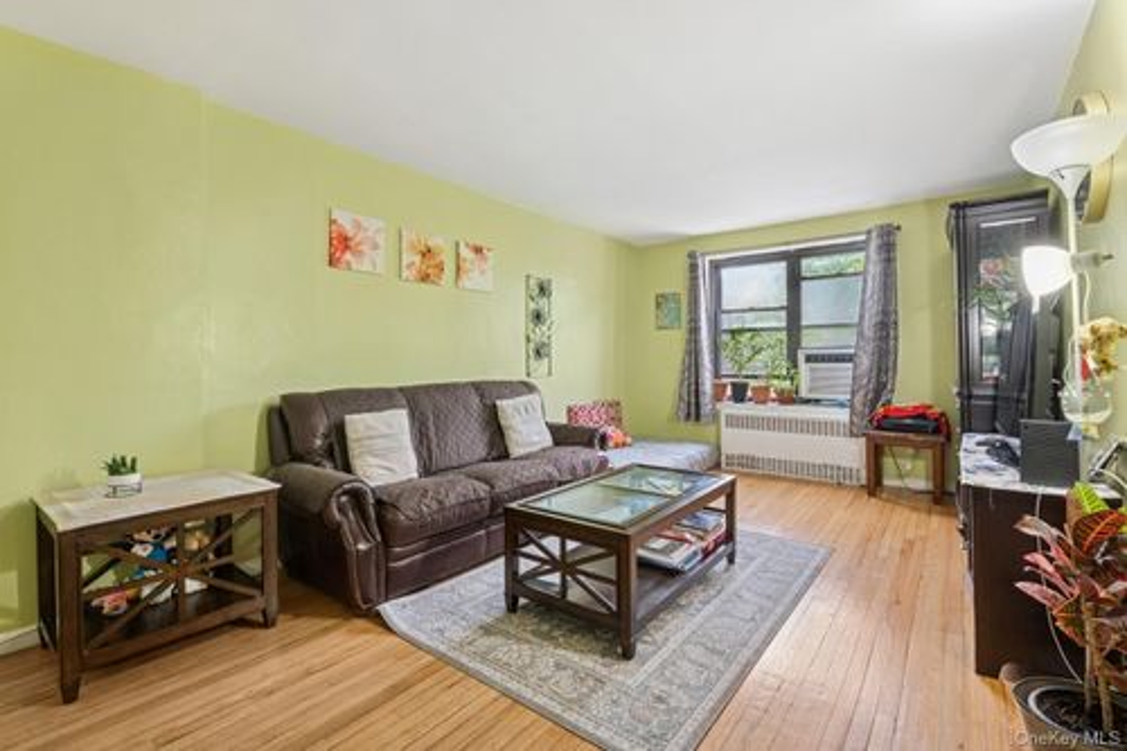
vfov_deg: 77.3
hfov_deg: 100.4
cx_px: 564
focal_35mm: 15
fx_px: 469
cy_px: 376
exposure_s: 1/10
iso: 640
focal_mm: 15
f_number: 14
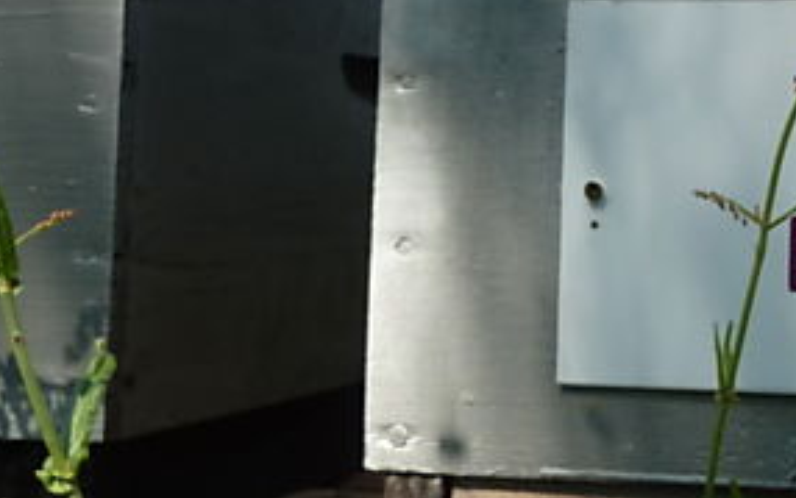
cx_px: 1008
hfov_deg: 24.6
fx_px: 1606
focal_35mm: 74
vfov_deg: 17.4
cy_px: 64
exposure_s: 1/200
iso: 80
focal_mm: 4.1
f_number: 4
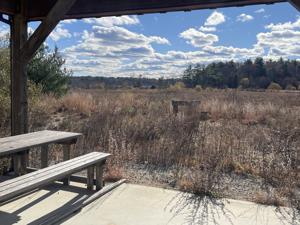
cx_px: 172
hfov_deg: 59.7
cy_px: 97
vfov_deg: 46.7
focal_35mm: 30
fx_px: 260
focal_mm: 5.1
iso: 32
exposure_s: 1/6993
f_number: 1.6
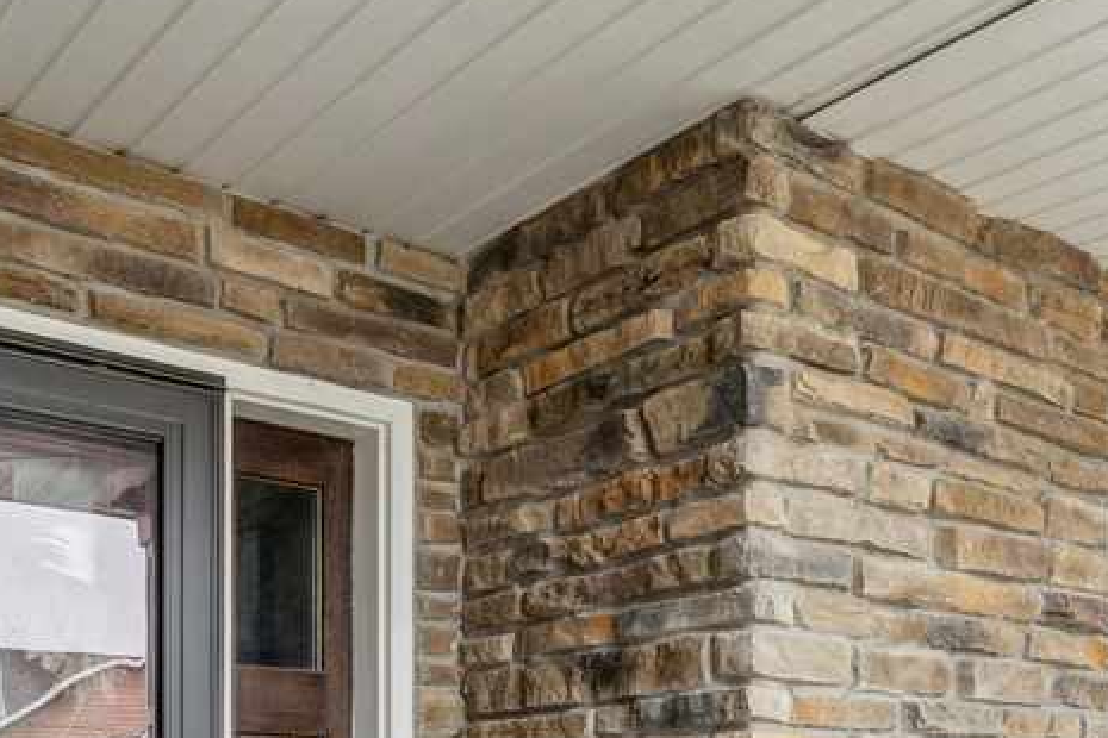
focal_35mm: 44
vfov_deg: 28.1
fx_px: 1354
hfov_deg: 44.3
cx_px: 660
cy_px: 792
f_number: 8
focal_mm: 16
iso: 400
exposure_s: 1/100
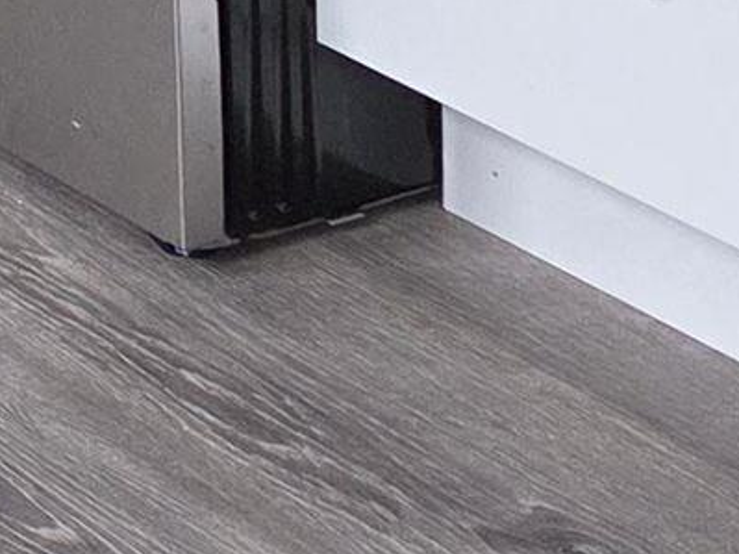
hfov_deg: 9.4
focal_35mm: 177
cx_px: -1263
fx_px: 3778
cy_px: -1371
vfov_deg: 7.1
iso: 200
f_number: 1.8
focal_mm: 5.4
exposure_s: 1/120
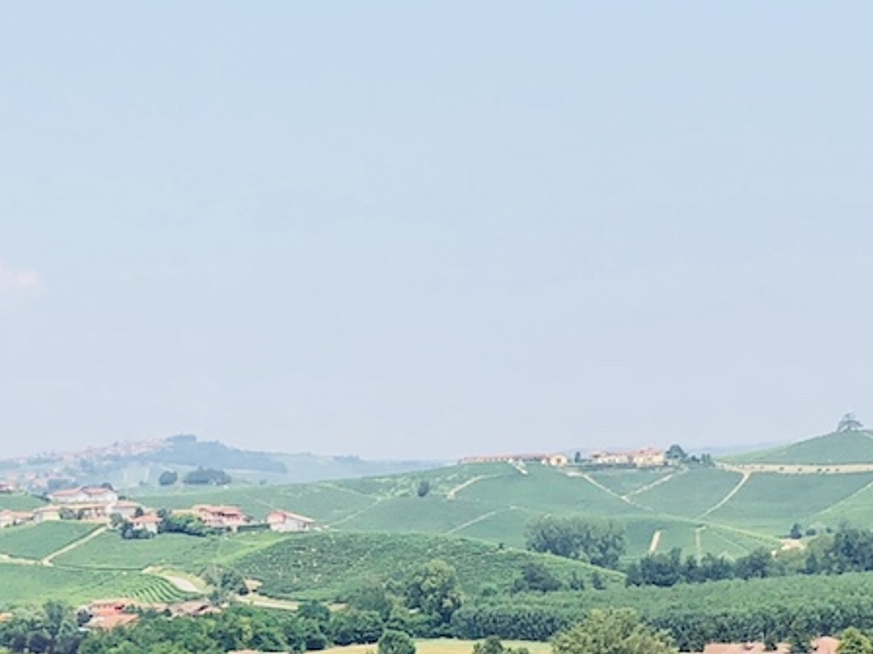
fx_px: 2522
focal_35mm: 100
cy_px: 794
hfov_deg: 19.6
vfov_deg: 14.3
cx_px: 425
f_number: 1.8
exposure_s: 1/1715
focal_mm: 4
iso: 20
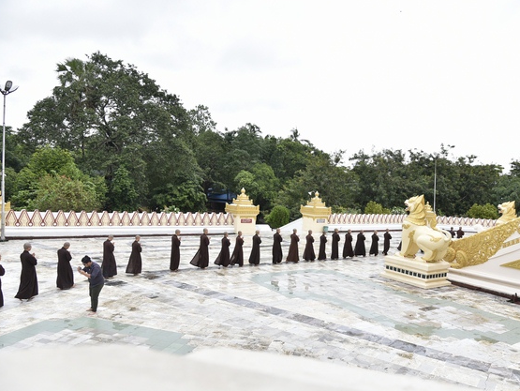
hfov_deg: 64.9
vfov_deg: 51.4
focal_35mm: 27
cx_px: 302
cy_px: 196
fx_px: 406
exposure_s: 1/125
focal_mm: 24
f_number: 5.6
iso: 200
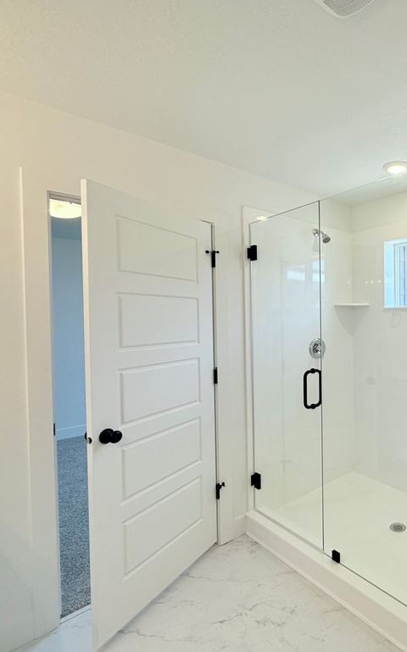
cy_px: 325
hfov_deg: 51.2
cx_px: 381
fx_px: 355
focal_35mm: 20
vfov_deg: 85.1
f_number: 2.2
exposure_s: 1/191
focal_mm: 2.22
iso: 64
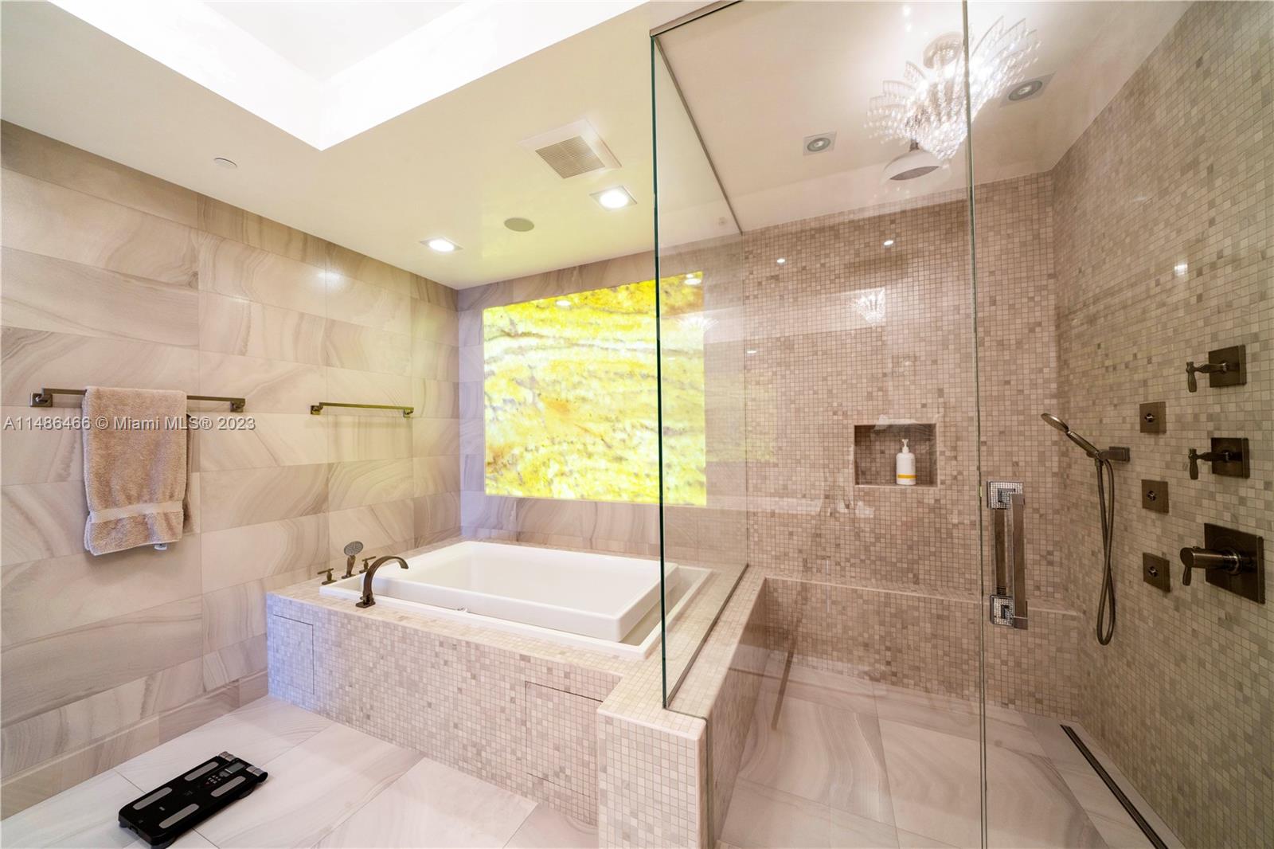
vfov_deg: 90.0
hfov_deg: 112.6
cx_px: 637
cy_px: 424
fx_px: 425
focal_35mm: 12
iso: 250
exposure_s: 1/4
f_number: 11
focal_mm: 12
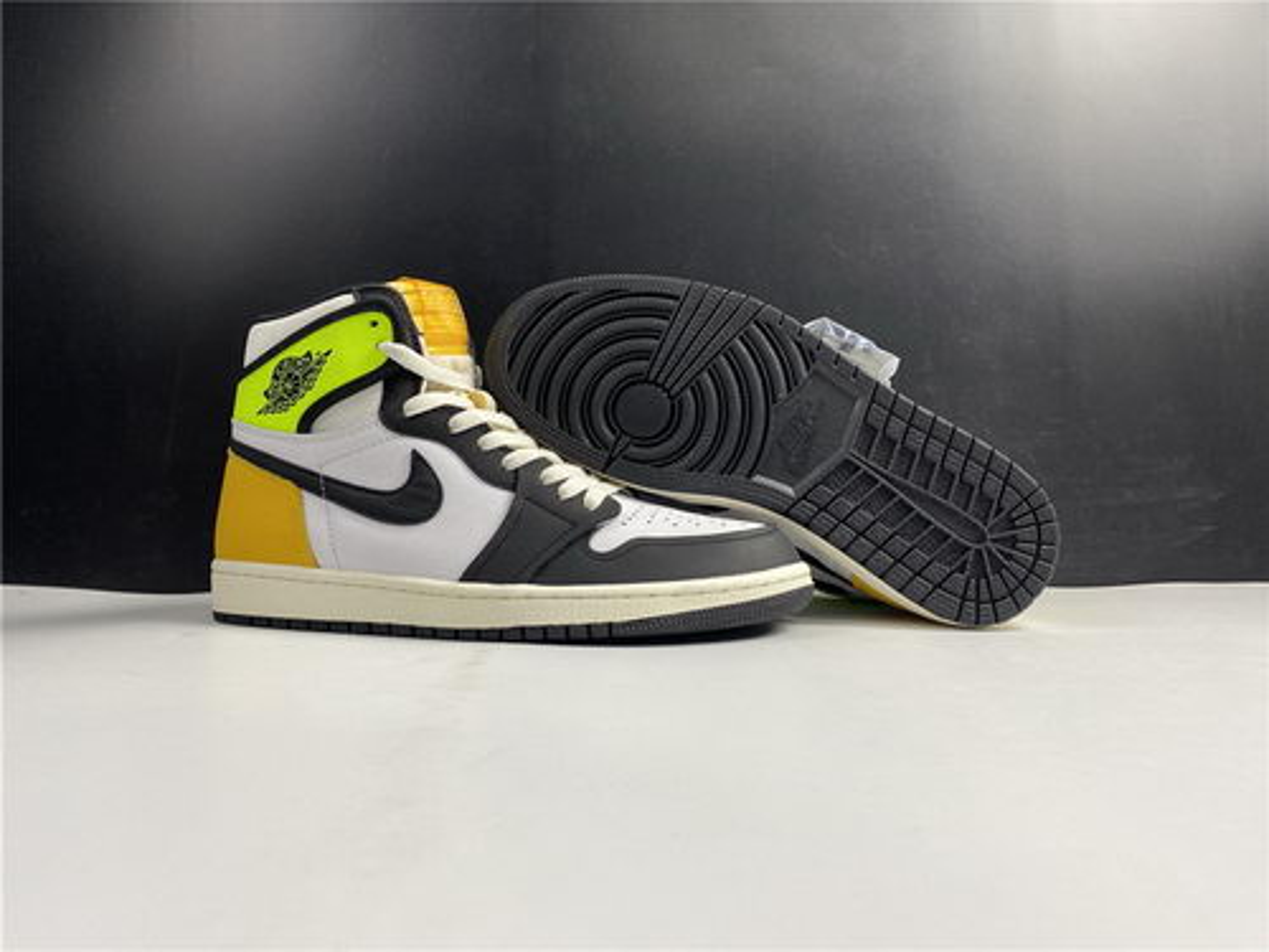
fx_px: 953
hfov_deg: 67.3
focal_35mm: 26
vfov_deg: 53.1
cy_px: 476
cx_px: 634
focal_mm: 4.25
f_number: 1.8
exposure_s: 1/100
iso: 64
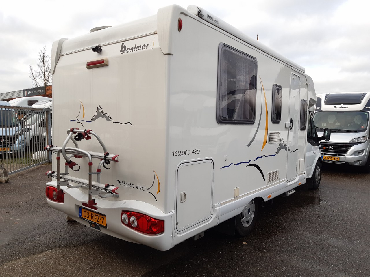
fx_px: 278
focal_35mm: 26
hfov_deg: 67.3
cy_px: 138
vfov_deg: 53.1
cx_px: 185
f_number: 1.7
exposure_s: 1/353
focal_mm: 3.92
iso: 40
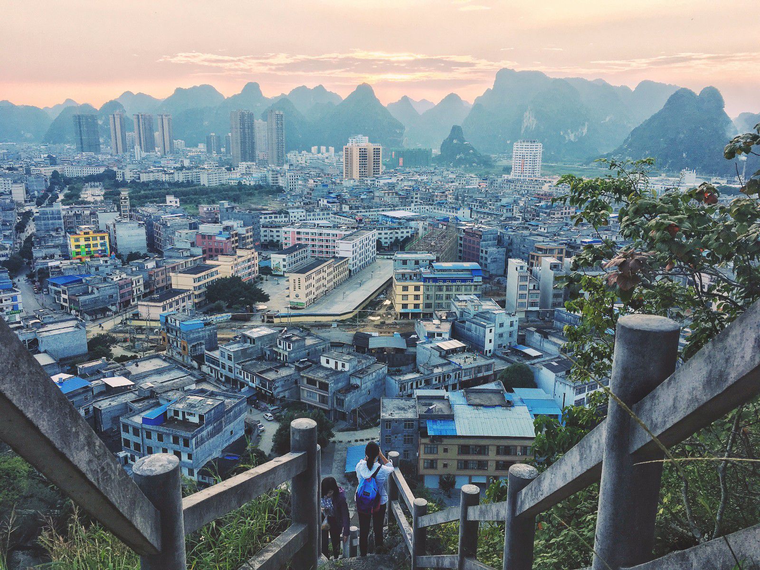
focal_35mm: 29
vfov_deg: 48.2
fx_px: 637
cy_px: 285
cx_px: 380
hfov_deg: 61.7
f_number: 2.2
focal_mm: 4.15
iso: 25
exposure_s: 1/211
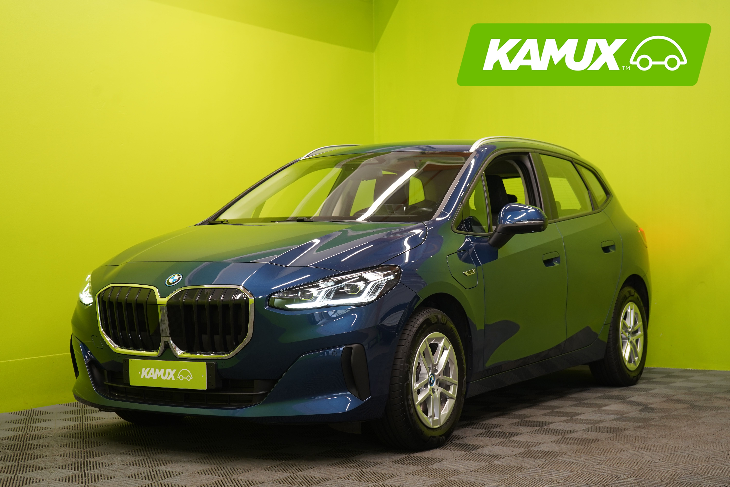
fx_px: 1176
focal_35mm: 58
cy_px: 244
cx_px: 365
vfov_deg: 23.4
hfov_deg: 34.5
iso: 400
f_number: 5
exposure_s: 1/30
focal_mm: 58
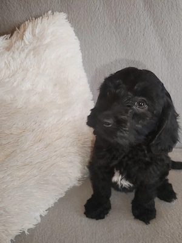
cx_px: 91
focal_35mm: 26
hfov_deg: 53.1
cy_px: 122
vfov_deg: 67.3
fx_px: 182
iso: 726
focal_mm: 4.75
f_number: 1.8
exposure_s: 1/33.3
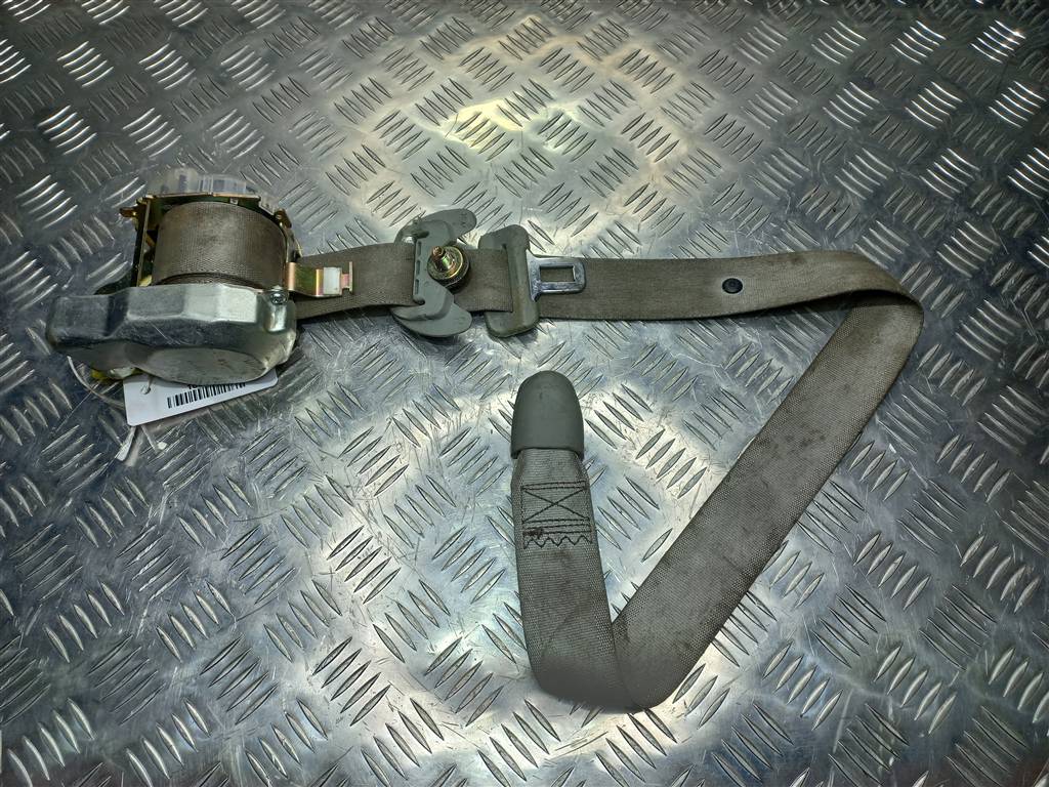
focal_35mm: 25
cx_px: 524
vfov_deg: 54.9
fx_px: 758
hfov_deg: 69.4
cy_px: 394
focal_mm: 4.6
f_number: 1.8
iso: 25
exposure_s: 1/112
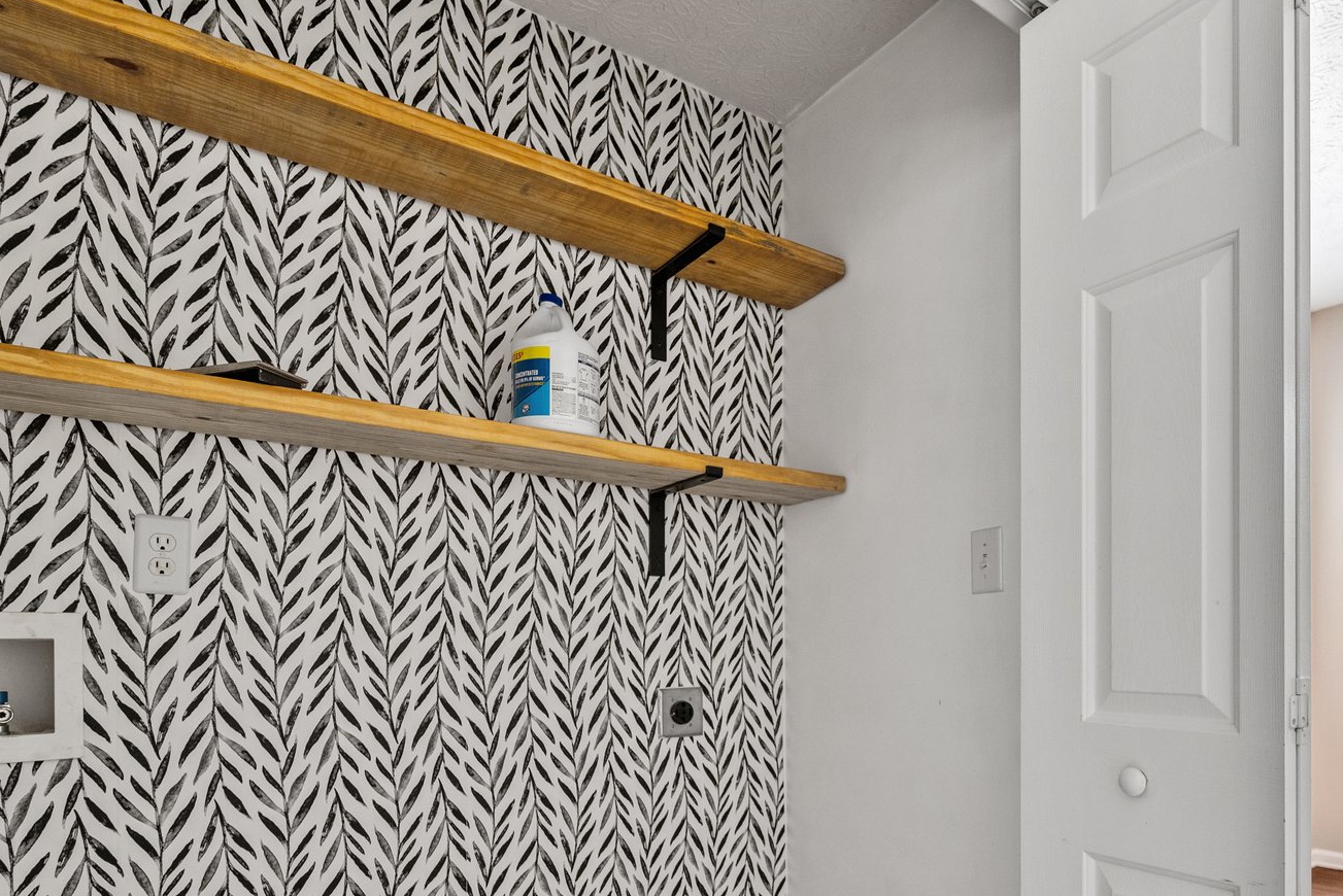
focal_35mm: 22
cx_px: 826
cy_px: 643
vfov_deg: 55.2
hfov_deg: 77.4
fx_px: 821
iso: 800
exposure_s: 1/60
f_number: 4
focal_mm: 14
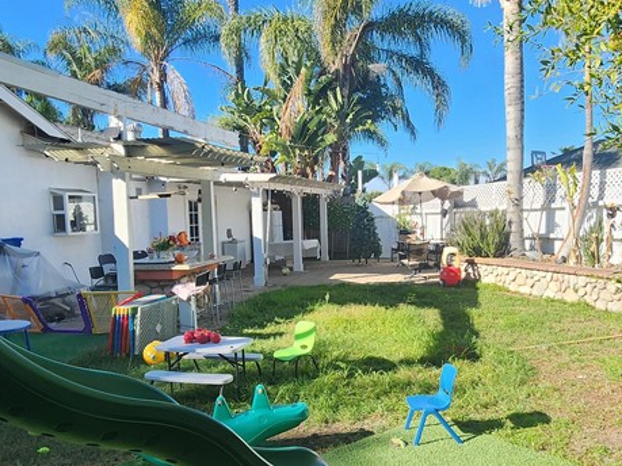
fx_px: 521
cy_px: 259
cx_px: 333
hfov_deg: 61.6
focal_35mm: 29
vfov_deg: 48.1
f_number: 2.2
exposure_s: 1/857
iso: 50
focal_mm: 2.2
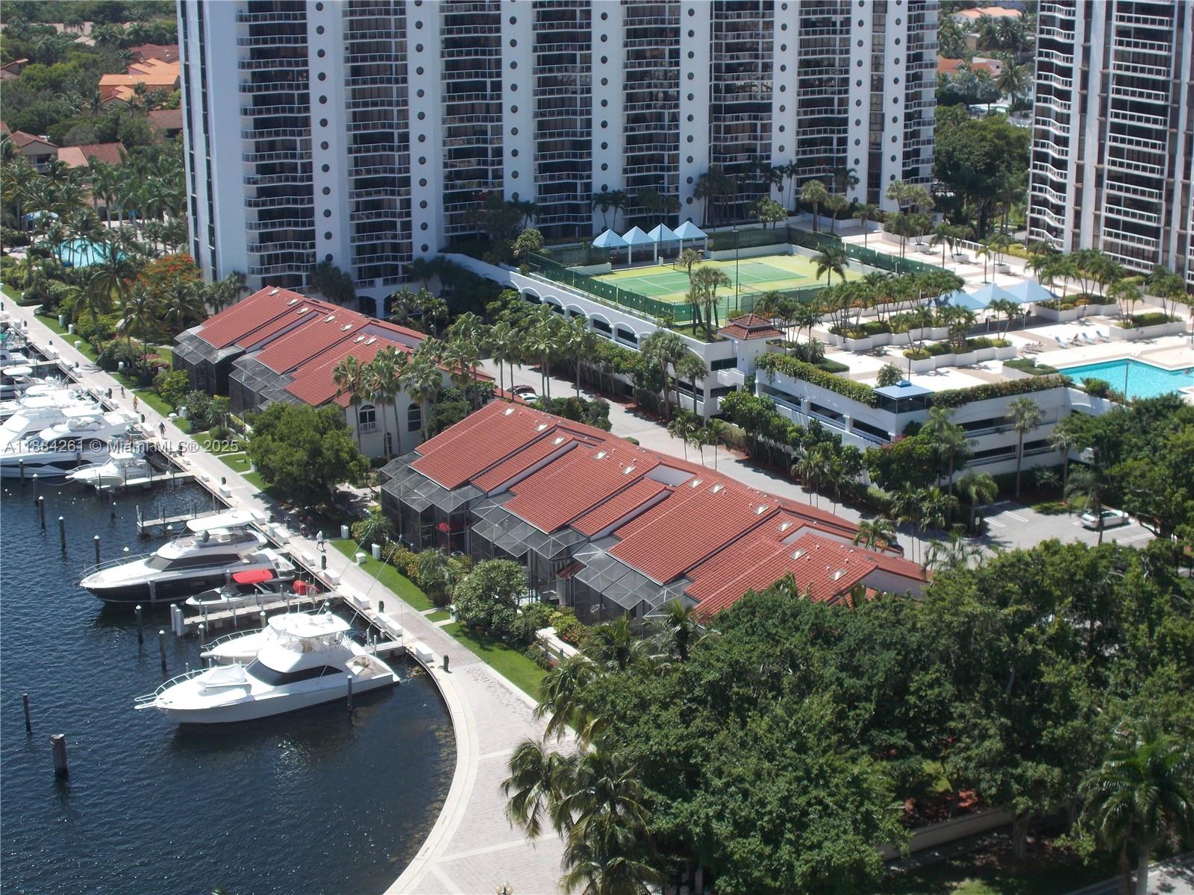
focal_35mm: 58
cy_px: 448
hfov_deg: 33.2
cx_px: 597
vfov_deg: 25.2
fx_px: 2001
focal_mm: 10.3
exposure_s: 1/320
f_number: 4.9
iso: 80
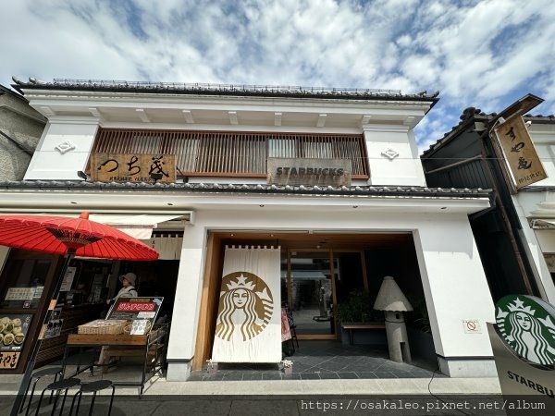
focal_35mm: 14
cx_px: 278
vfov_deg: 85.7
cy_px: 208
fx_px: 224
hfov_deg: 102.1
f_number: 2.2
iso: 40
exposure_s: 1/1575
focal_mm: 2.22
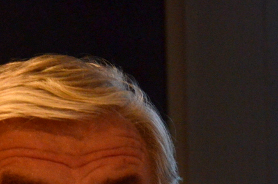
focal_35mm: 310
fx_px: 2392
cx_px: 150
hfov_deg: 6.7
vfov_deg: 4.4
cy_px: 240
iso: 1600
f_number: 5
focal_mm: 75
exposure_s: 1/125
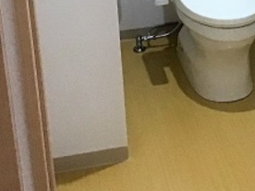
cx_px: 246
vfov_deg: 15.8
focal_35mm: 90
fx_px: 663
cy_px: -33
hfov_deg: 21.1
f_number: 2.4
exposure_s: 1/30
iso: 160
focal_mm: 3.3
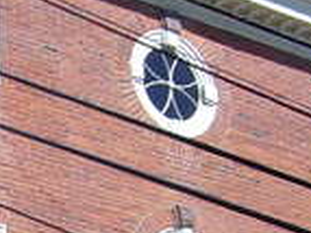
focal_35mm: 202
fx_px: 1813
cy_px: 314
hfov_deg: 9.5
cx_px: -178
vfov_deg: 7.3
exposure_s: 1/500
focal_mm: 6
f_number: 4.8
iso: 80
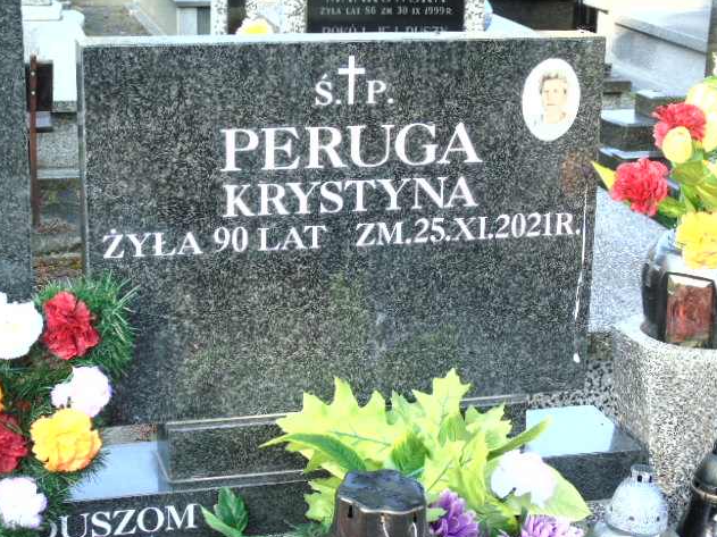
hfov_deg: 27.0
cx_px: 358
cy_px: 269
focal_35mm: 72
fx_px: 1491
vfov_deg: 20.4
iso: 80
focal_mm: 13
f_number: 4.7
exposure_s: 1/40
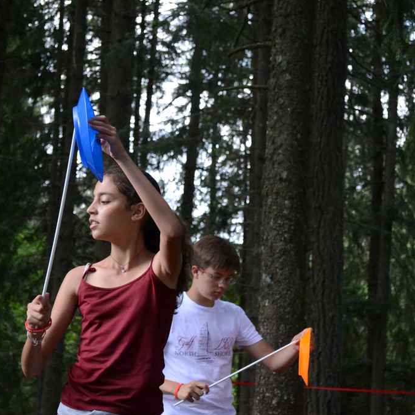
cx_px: 229
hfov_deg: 20.4
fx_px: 1153
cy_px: 209
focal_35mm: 85
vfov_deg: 20.4
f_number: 5.3
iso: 3200
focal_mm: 44
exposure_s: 1/800
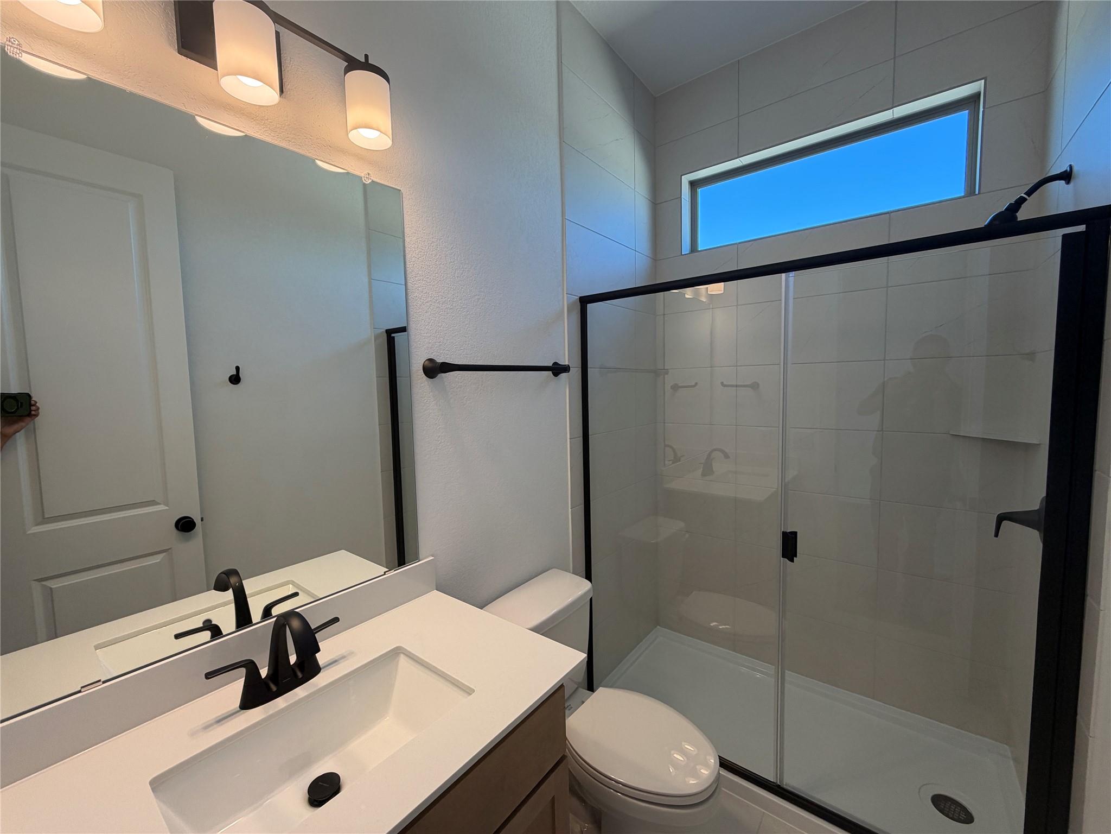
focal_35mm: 14
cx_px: 556
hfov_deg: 102.1
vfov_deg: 85.7
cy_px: 417
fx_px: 449
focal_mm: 2.22
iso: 80
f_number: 2.2
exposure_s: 1/120
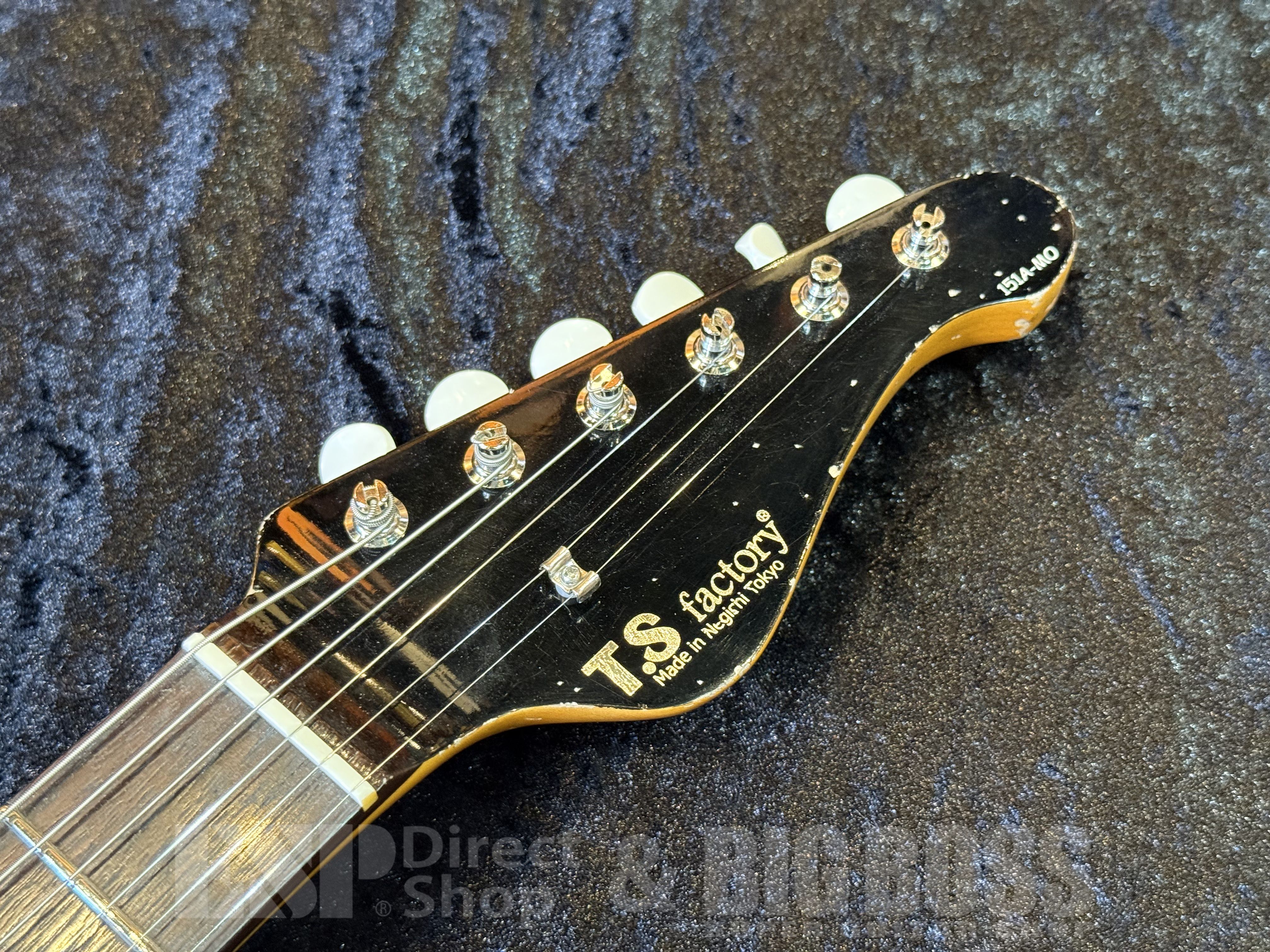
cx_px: 635
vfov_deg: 30.3
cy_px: 476
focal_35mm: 48
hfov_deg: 39.7
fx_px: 1761
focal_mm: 6.76
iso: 500
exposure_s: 1/40
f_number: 1.78
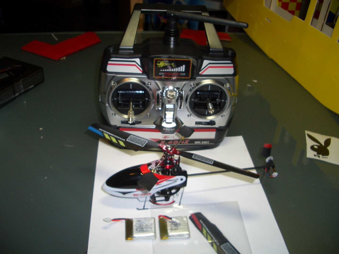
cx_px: 170
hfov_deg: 52.6
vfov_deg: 40.7
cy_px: 127
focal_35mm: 35
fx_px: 343
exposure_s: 1/60
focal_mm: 5.8
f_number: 2.6
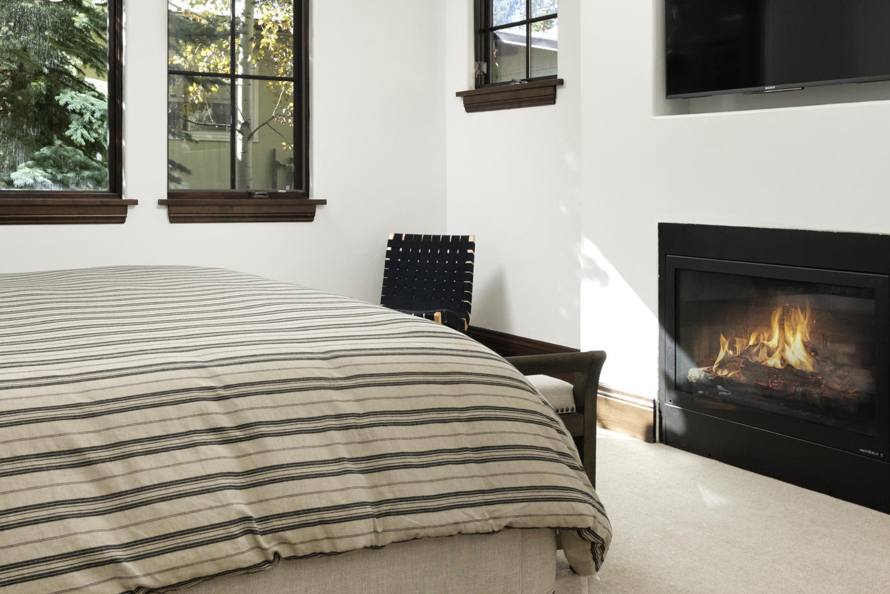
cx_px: 270
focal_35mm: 41
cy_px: 209
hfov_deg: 46.3
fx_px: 1014
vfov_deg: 32.4
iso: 1000
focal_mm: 19
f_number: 7.1
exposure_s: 1/200
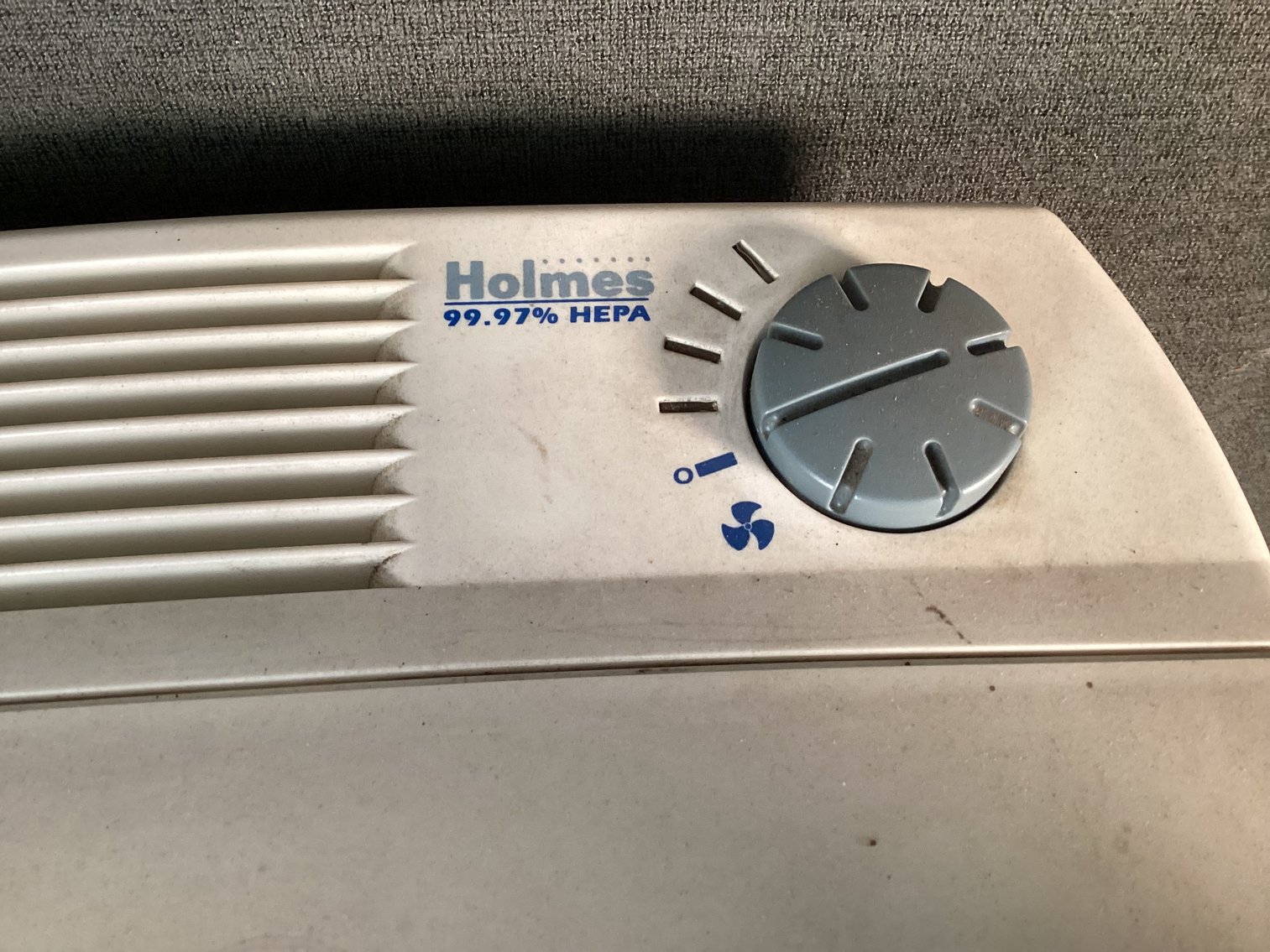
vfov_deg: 45.4
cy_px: 476
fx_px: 1137
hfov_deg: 58.3
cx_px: 635
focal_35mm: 31
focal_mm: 3.3
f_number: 2.4
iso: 160
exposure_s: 1/60
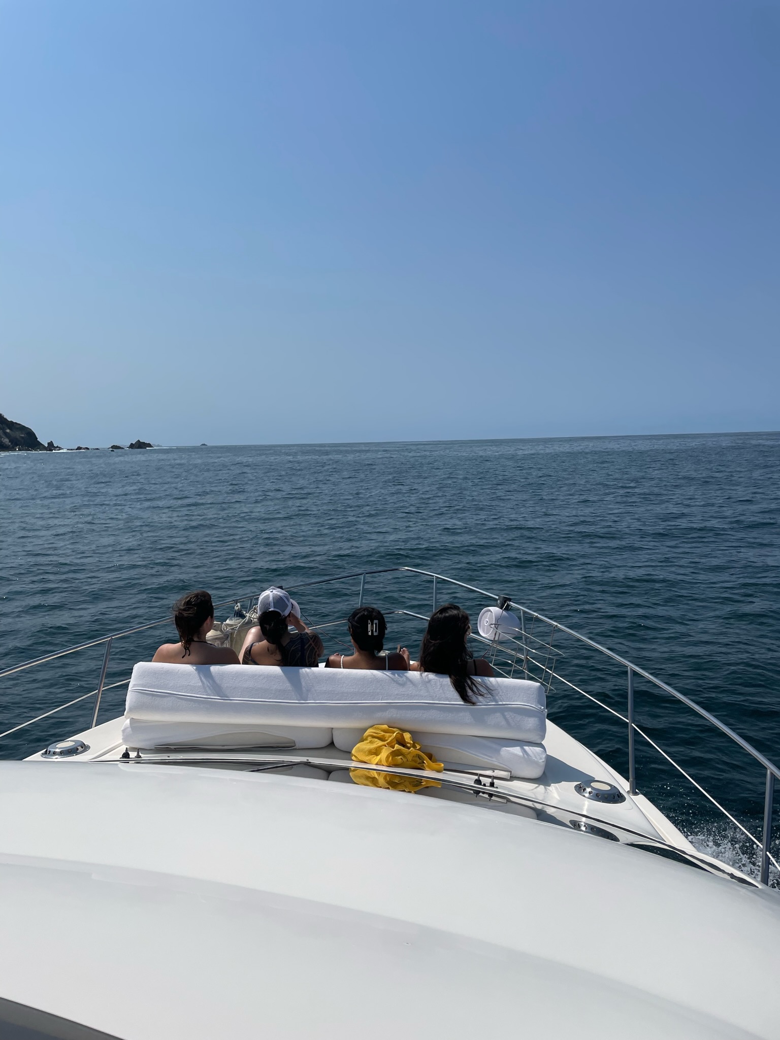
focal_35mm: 26
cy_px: 520
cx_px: 390
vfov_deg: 67.3
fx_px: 781
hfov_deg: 53.0
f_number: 1.6
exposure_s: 1/10753
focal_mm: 4.2
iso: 32
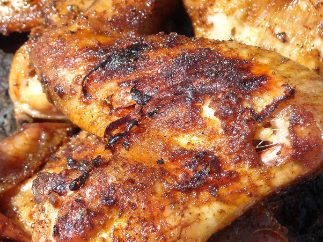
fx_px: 1278
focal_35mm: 137
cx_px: 153
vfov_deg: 10.8
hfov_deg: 14.4
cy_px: 147
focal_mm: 17.1
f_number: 4.7
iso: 64
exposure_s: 1/228
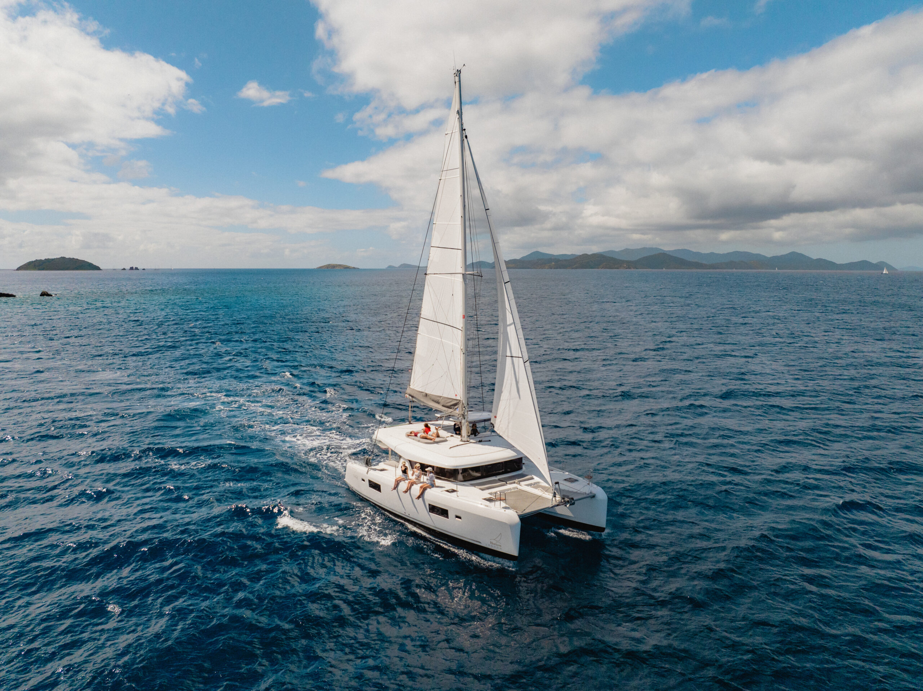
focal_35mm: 24
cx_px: 462
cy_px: 346
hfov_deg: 71.6
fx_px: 640
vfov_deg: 56.8
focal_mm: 12.29
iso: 250
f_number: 2.8
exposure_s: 1/1000
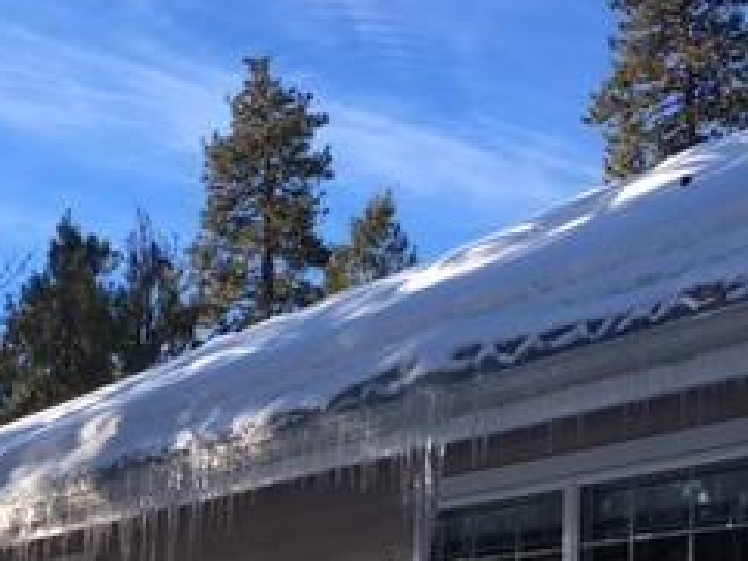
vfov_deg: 18.6
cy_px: 567
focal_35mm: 77
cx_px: 255
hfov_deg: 25.2
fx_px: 1665
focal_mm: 4.15
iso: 25
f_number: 2.2
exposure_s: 1/793
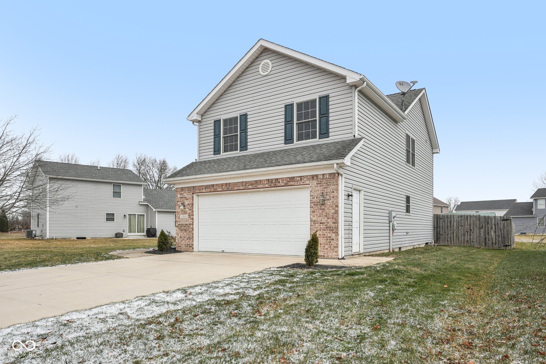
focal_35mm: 24
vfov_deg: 54.1
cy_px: 182
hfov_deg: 74.9
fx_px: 356
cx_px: 273
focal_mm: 23.5
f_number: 8
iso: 100
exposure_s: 1/160
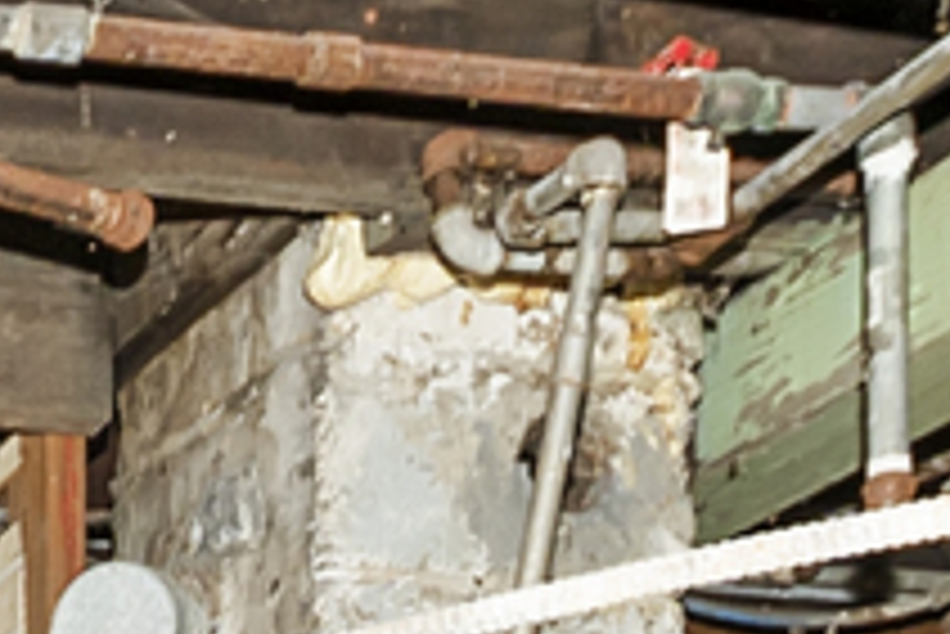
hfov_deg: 15.5
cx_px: -702
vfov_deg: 9.9
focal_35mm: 115
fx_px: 3037
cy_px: 1691
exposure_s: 1/5
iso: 250
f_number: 7.1
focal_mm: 10
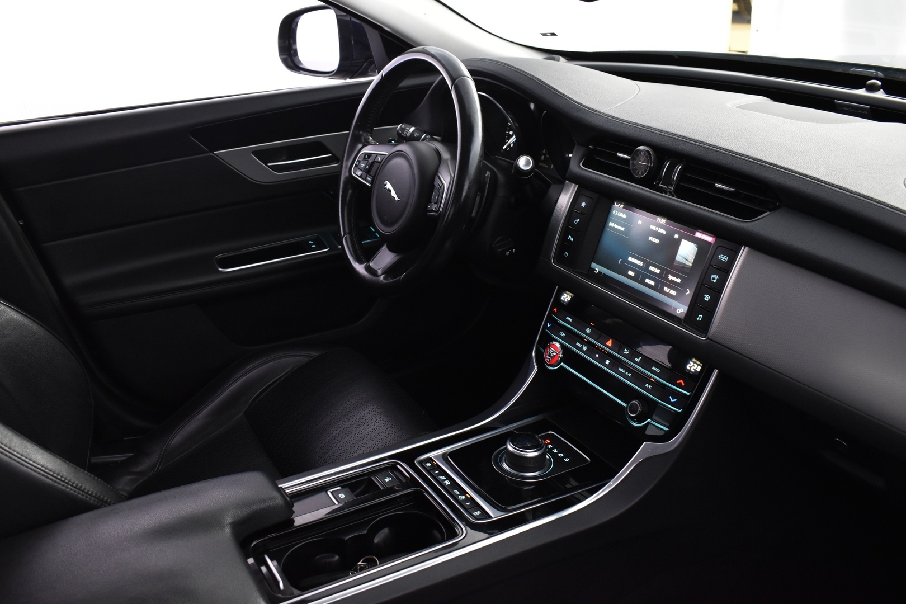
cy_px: 302
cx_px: 453
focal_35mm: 32
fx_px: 793
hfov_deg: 59.5
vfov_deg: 41.7
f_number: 5.6
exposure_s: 1/8
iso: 1250
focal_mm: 21
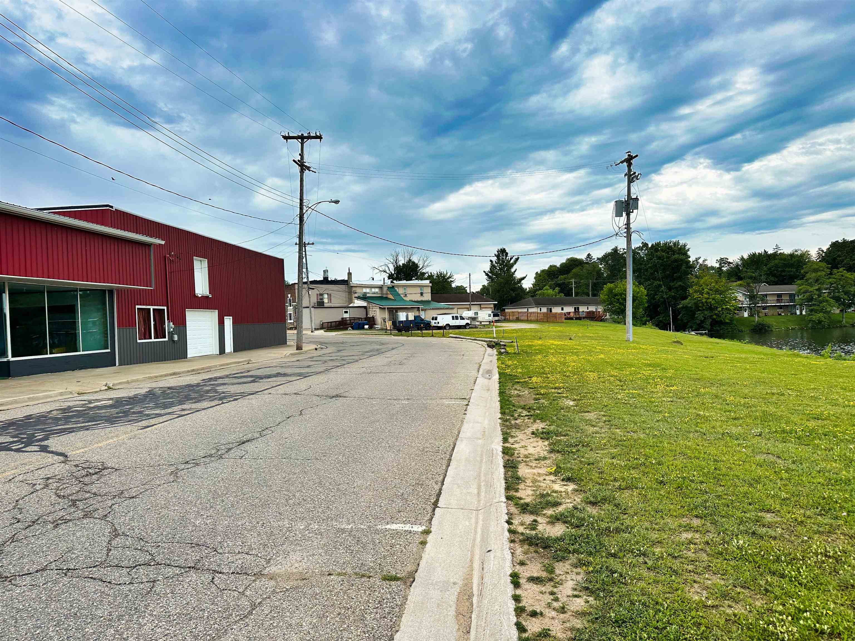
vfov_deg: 56.8
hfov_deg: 71.6
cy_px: 320
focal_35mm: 24
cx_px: 428
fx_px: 593
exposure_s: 1/1517
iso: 80
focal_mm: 6.86
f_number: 1.78
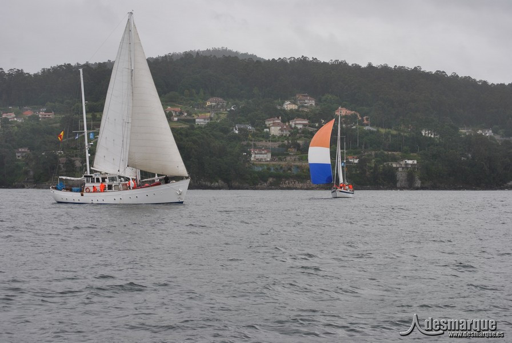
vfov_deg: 16.6
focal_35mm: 82
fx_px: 1175
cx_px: 256
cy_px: 172
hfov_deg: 24.6
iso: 100
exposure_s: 1/200
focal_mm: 55
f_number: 7.1
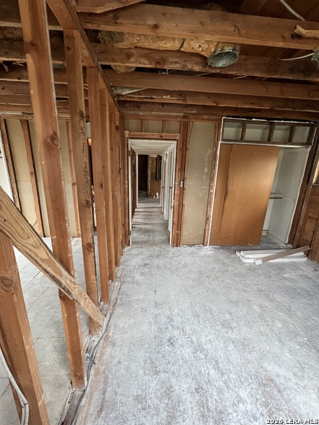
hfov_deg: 89.9
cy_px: 212
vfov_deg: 106.2
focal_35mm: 13
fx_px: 160
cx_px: 160
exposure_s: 1/60
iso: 320
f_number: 1.8
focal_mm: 1.57
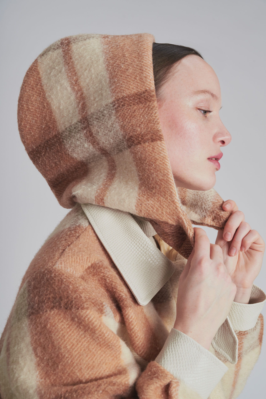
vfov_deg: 25.4
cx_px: 133
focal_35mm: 80
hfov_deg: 17.1
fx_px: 886
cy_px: 200
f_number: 10
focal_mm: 80
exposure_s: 1/160
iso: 400
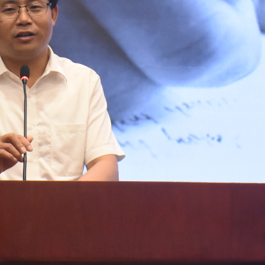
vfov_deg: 6.8
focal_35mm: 256
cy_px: 46
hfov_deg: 6.8
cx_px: 57
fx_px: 2217
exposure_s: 1/50
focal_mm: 62
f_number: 9
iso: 4500
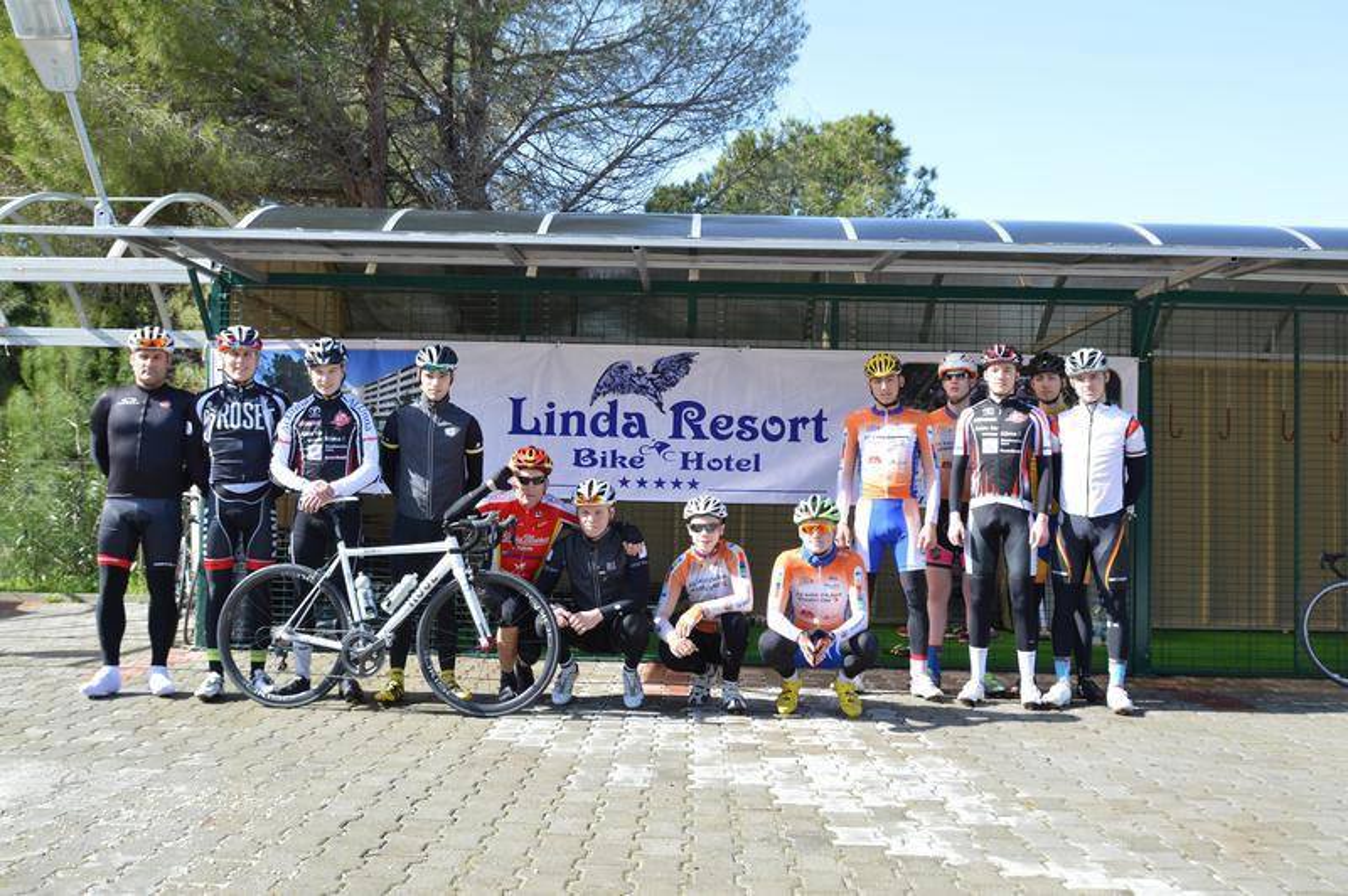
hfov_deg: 57.3
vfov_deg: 39.9
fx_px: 1235
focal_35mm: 33
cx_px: 674
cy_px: 448
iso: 100
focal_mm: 22
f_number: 6.3
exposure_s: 1/160
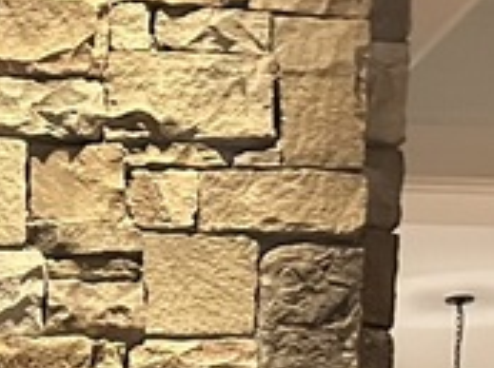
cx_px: -323
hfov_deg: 13.2
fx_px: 1980
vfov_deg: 9.4
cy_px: 896
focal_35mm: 139
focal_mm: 6.86
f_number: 1.78
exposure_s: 1/30
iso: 1250
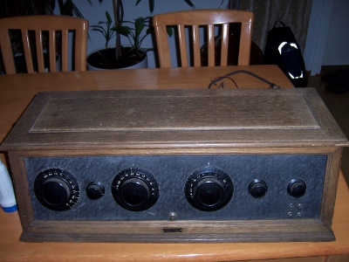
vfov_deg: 39.7
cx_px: 174
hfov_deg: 51.4
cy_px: 131
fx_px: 363
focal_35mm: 36
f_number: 2.8
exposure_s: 1/60
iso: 80
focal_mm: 6.2
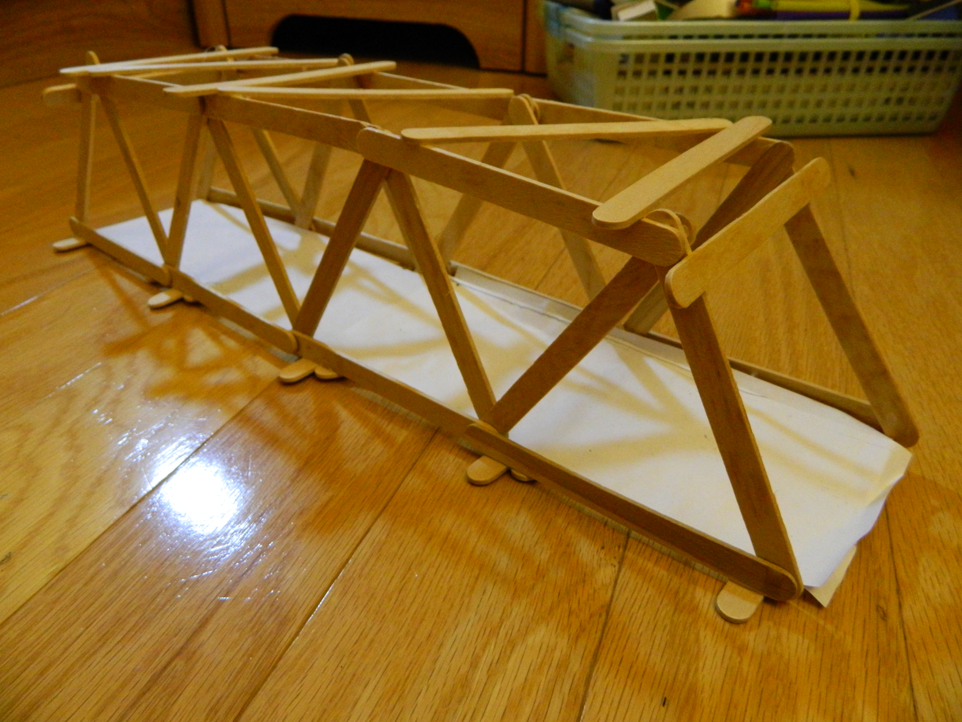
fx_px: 695
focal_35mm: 25
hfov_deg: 69.4
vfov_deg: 54.9
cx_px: 481
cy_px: 361
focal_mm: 4.5
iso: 400
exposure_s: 1/30
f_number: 3.1
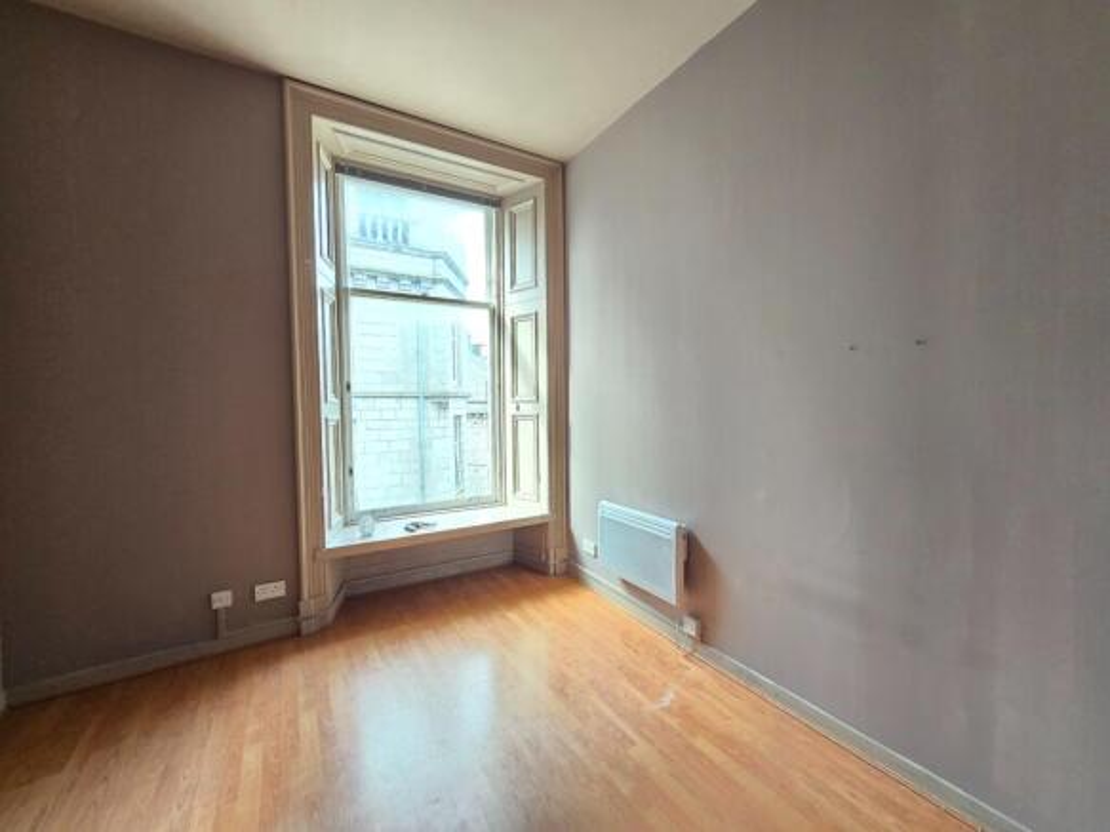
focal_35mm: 13
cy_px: 416
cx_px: 555
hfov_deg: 106.2
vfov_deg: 89.9
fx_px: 417
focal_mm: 2.2
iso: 320
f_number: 2.2
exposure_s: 1/100
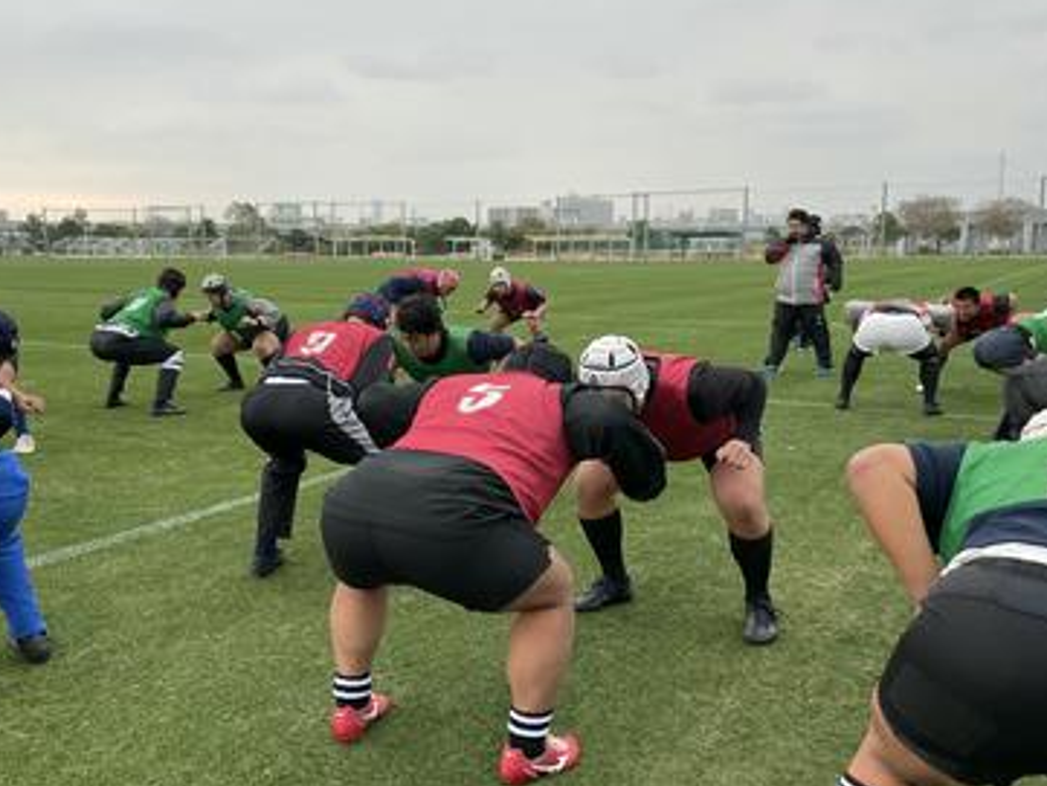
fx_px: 1089
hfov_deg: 51.3
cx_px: 493
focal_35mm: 36
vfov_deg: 39.7
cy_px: 413
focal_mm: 4.2
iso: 40
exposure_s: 1/121
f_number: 1.6
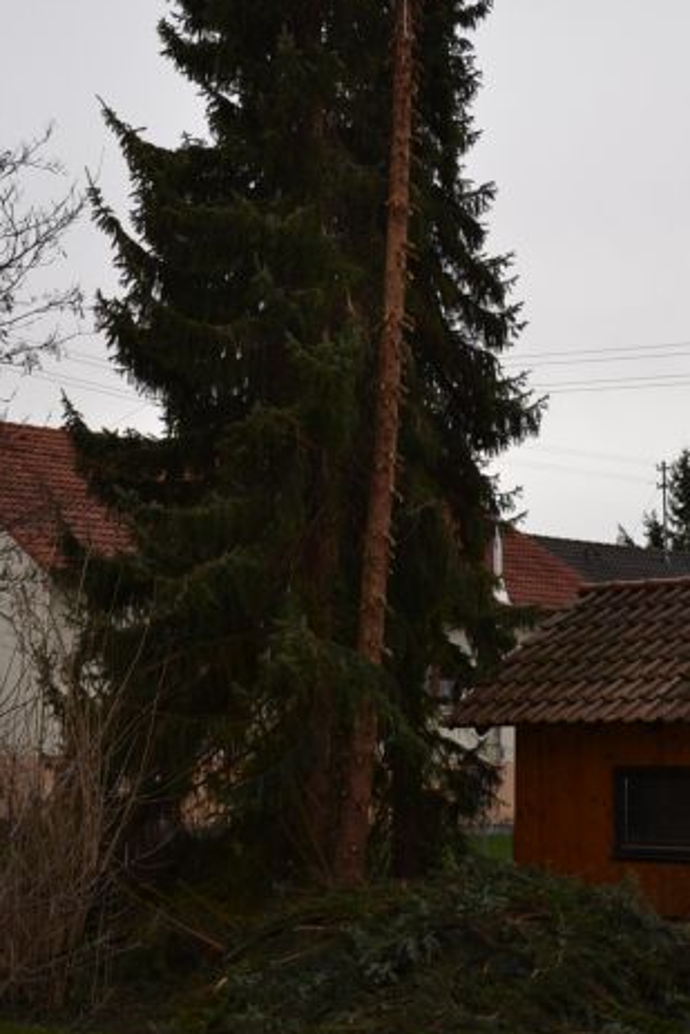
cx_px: 393
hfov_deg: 20.0
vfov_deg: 29.3
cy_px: 286
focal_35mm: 68
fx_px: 1953
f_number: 4.2
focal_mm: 28
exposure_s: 1/200
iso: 100
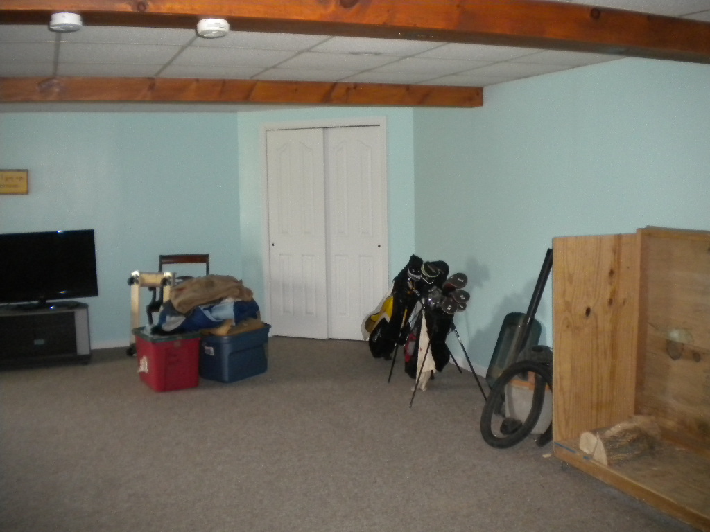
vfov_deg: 40.7
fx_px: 718
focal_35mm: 35
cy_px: 266
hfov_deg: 52.6
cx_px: 355
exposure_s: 1/30
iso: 400
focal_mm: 6.3
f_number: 3.1
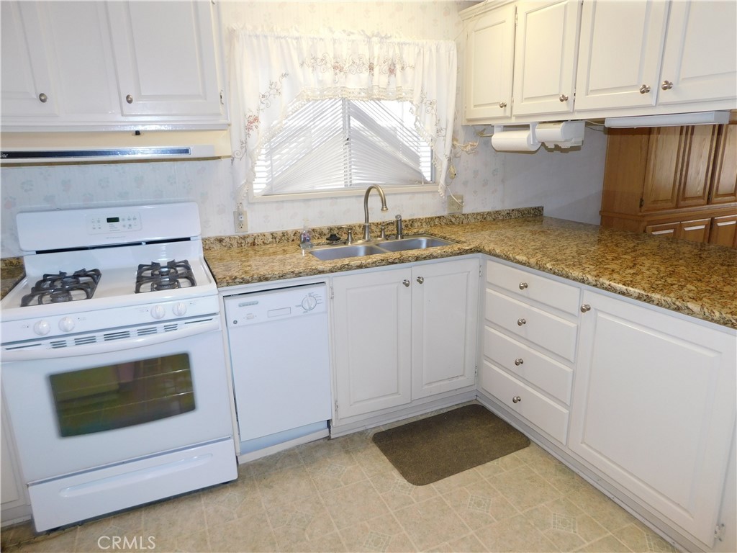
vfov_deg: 58.9
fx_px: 490
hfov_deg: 73.9
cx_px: 368
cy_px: 276
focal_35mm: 23
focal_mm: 4
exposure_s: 1/40
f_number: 3
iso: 125
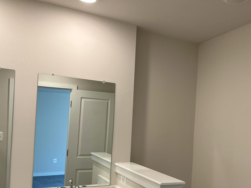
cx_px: 174
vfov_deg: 37.1
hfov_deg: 47.9
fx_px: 276
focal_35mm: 38
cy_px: 132
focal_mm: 5.1
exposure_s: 1/120
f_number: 1.6
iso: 80
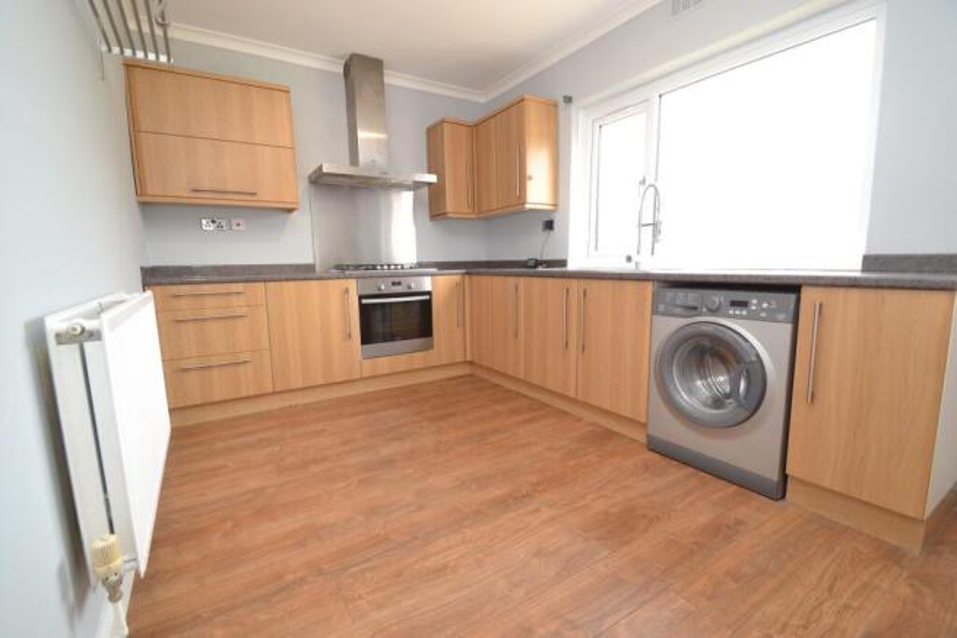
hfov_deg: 100.4
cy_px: 319
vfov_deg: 77.4
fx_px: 399
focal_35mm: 15
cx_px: 478
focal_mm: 10
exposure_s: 1/80
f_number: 4.5
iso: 400
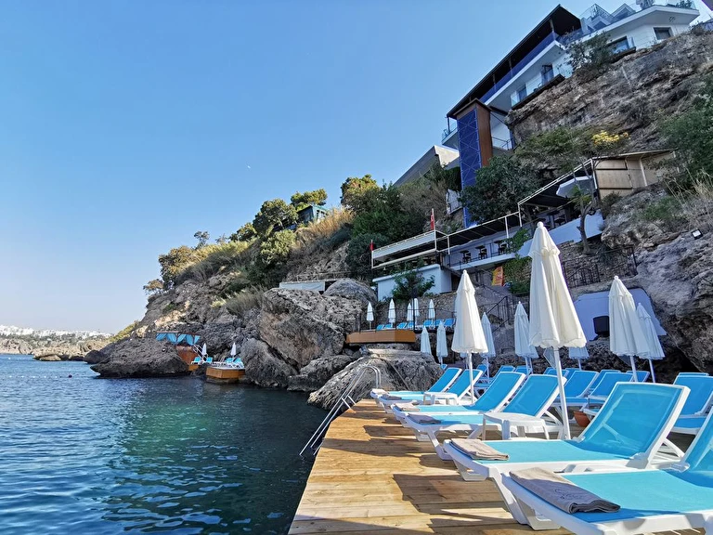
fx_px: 330
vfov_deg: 78.1
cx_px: 356
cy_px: 268
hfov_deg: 94.5
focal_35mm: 16
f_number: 2.2
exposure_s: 1/565
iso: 50
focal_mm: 2.35
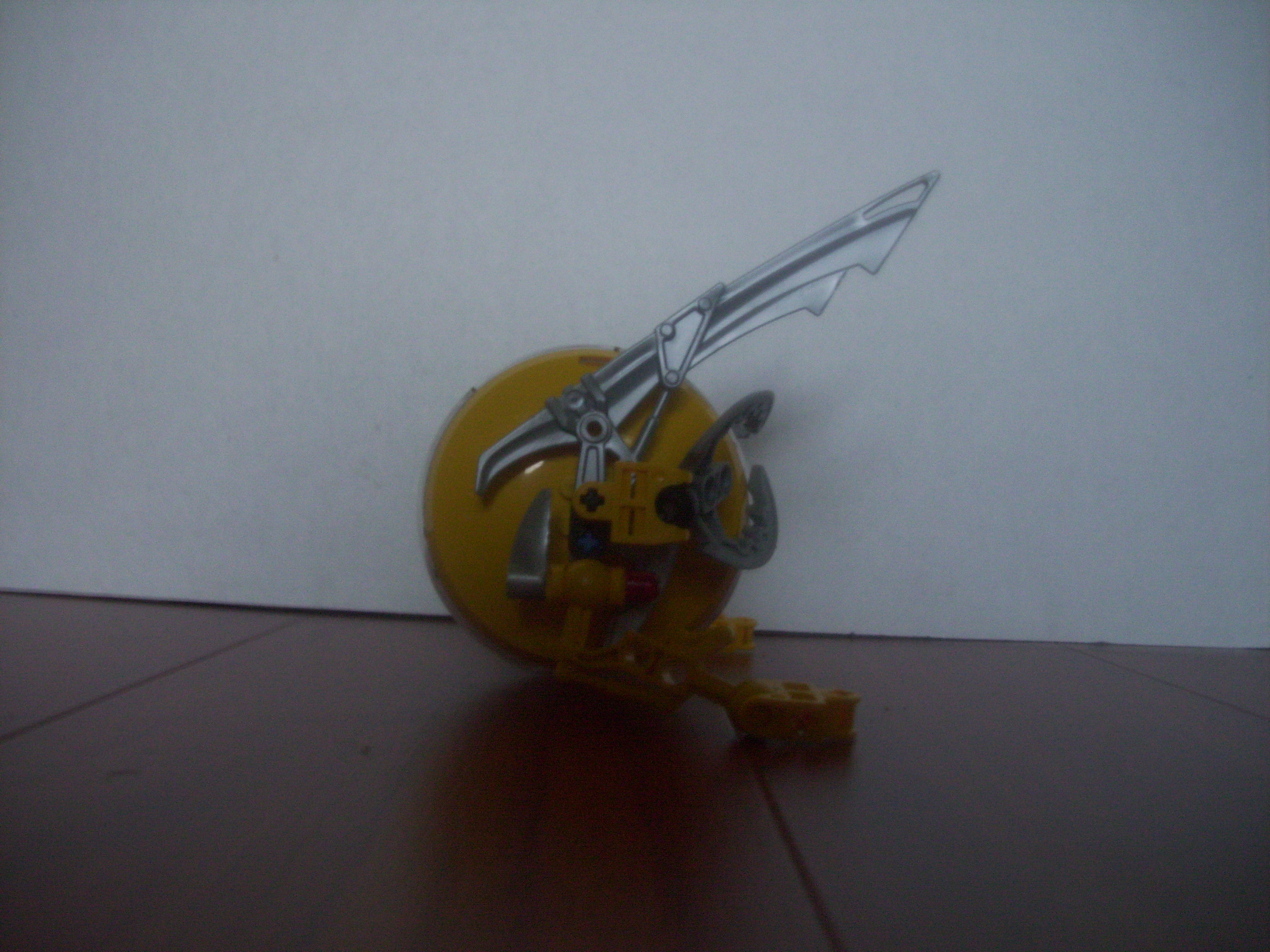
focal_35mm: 34
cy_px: 476
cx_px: 635
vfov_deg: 41.8
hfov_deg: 54.0
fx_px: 1247
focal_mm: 5.7
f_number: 2.9
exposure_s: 1/8
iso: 160
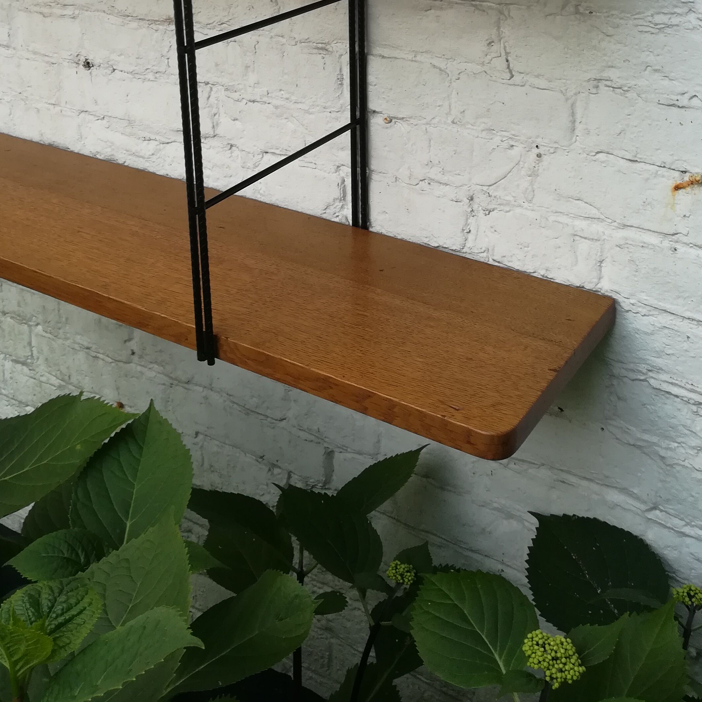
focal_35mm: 43
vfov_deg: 36.8
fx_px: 987
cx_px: 396
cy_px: 78
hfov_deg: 39.1
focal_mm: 3.83
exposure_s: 1/33.3
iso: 100
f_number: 2.2
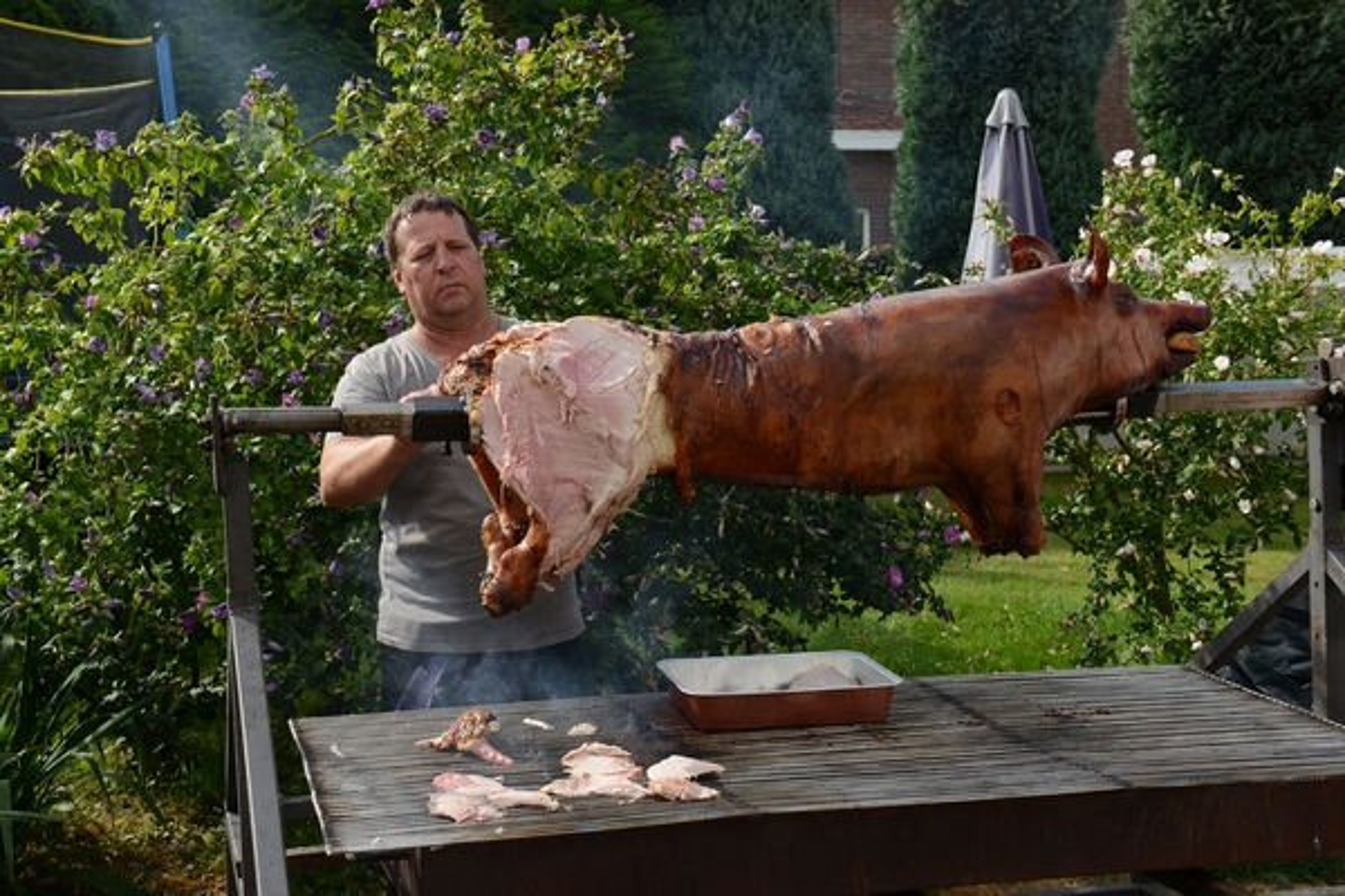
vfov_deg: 28.1
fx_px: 1793
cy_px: 448
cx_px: 672
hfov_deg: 41.1
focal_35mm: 48
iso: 200
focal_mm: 48
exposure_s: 1/250
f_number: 8
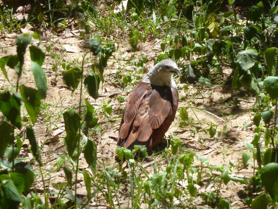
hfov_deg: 6.6
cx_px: 139
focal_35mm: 300
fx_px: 2409
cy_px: 104
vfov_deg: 5.0
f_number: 4.9
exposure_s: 1/400
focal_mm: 49.2
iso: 160
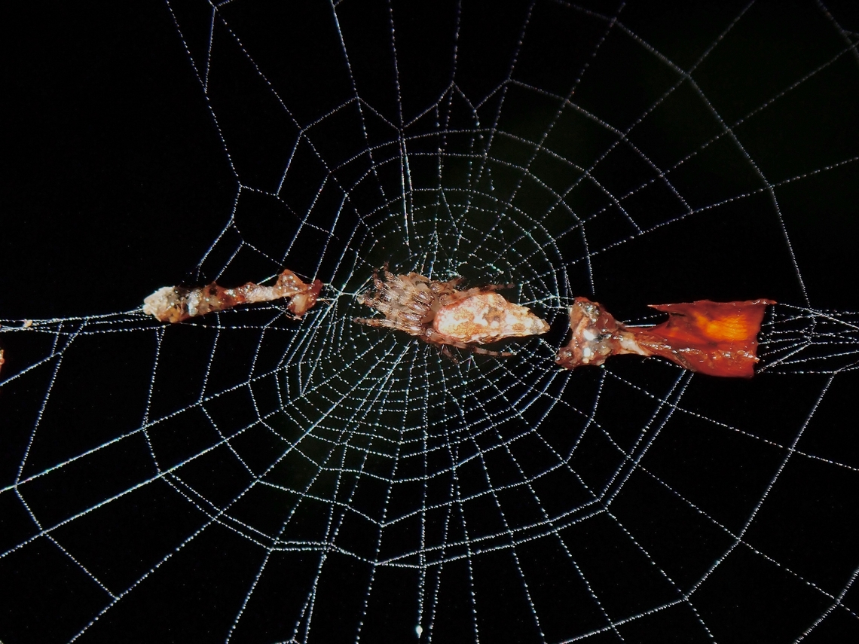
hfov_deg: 19.6
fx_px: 2482
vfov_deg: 14.8
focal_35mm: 100
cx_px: 430
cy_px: 322
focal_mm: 18
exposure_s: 1/200
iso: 200
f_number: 6.3
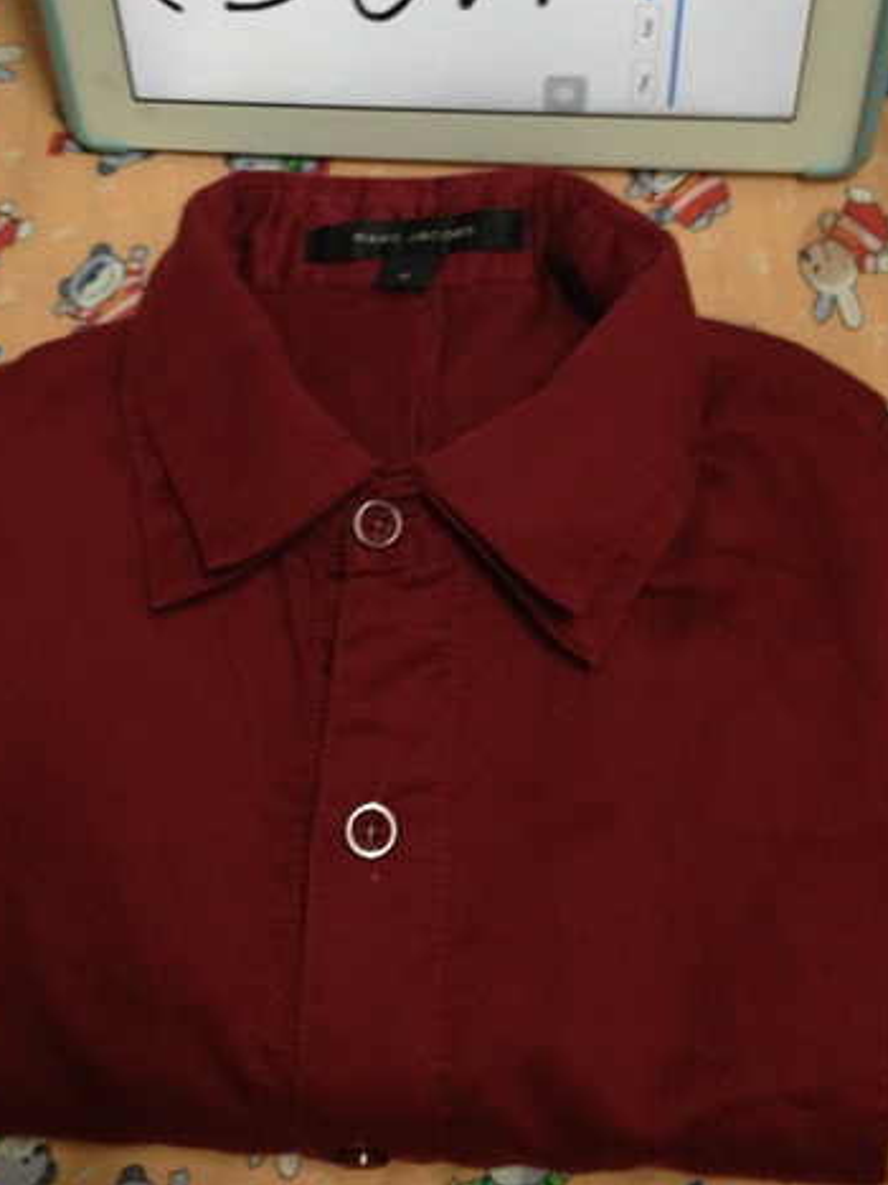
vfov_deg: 39.1
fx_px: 1643
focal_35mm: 48
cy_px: 376
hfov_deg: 30.2
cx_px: 370
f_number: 2.4
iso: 200
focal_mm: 4.28
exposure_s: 1/20
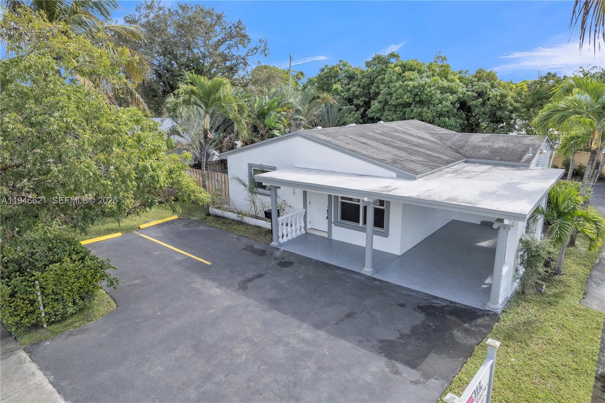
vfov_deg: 57.2
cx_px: 302
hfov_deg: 78.6
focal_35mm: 22
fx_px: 370
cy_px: 202
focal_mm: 8.38
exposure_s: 1/1250
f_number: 2.8
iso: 100
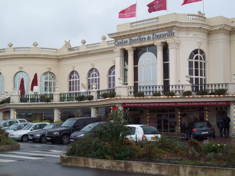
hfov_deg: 30.3
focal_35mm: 64
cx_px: 118
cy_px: 88
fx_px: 434
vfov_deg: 22.9
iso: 160
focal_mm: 10.7
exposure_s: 1/114
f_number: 3.8
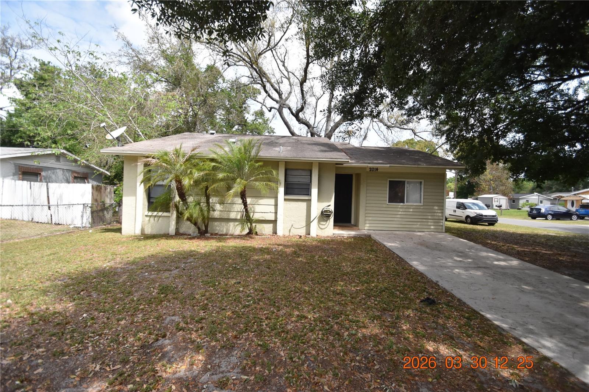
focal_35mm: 15
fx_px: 245
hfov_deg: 100.4
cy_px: 196
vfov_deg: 77.3
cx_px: 294
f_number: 3.5
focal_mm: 10
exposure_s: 1/4000
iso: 800
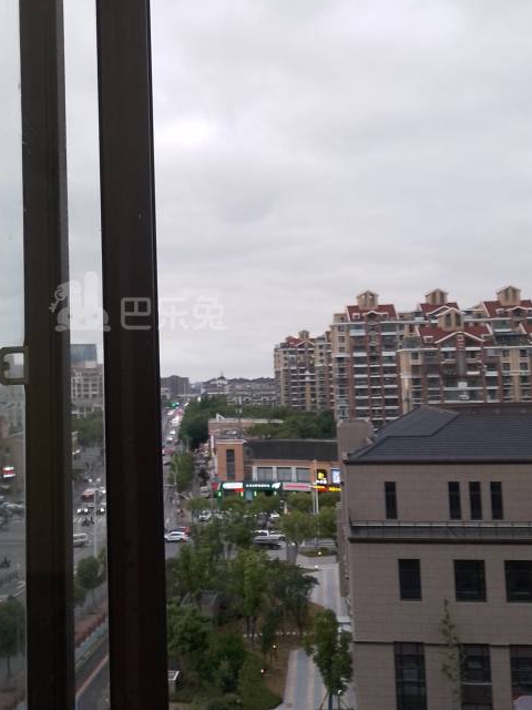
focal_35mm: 45
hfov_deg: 31.6
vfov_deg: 42.0
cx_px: 137
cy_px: 302
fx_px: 922
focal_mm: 3.69
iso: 50
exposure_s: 1/33.3
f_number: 1.8
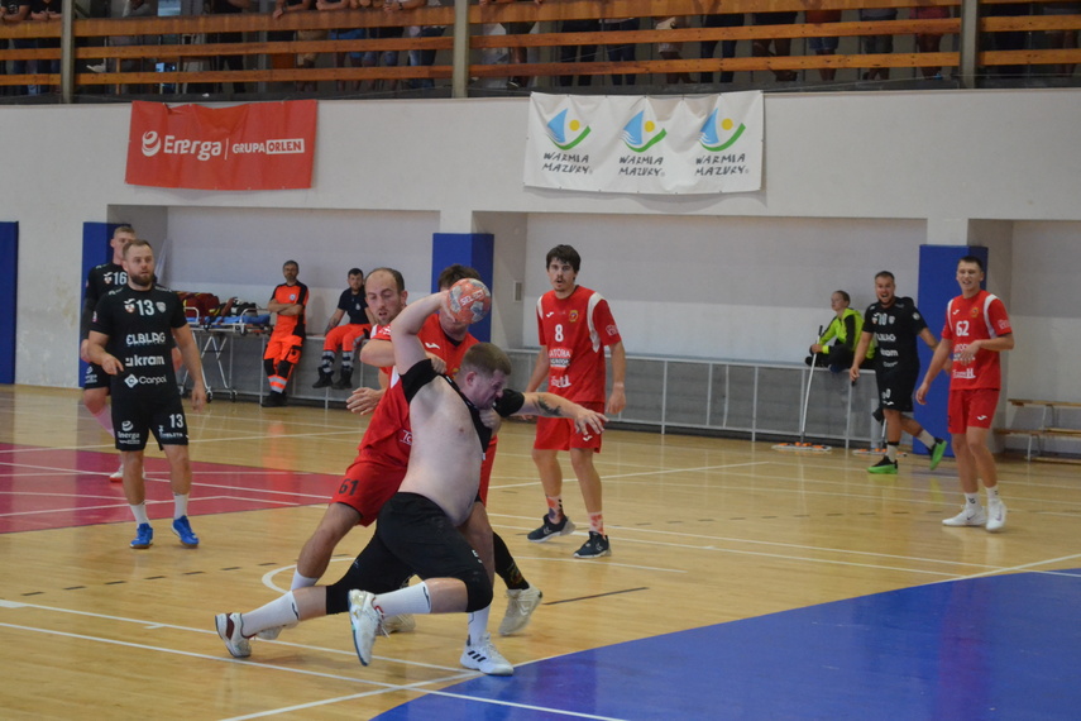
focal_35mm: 82
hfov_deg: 24.6
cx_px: 540
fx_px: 2477
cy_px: 360
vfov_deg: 16.6
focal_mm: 55
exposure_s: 1/200
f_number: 5.6
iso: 3200
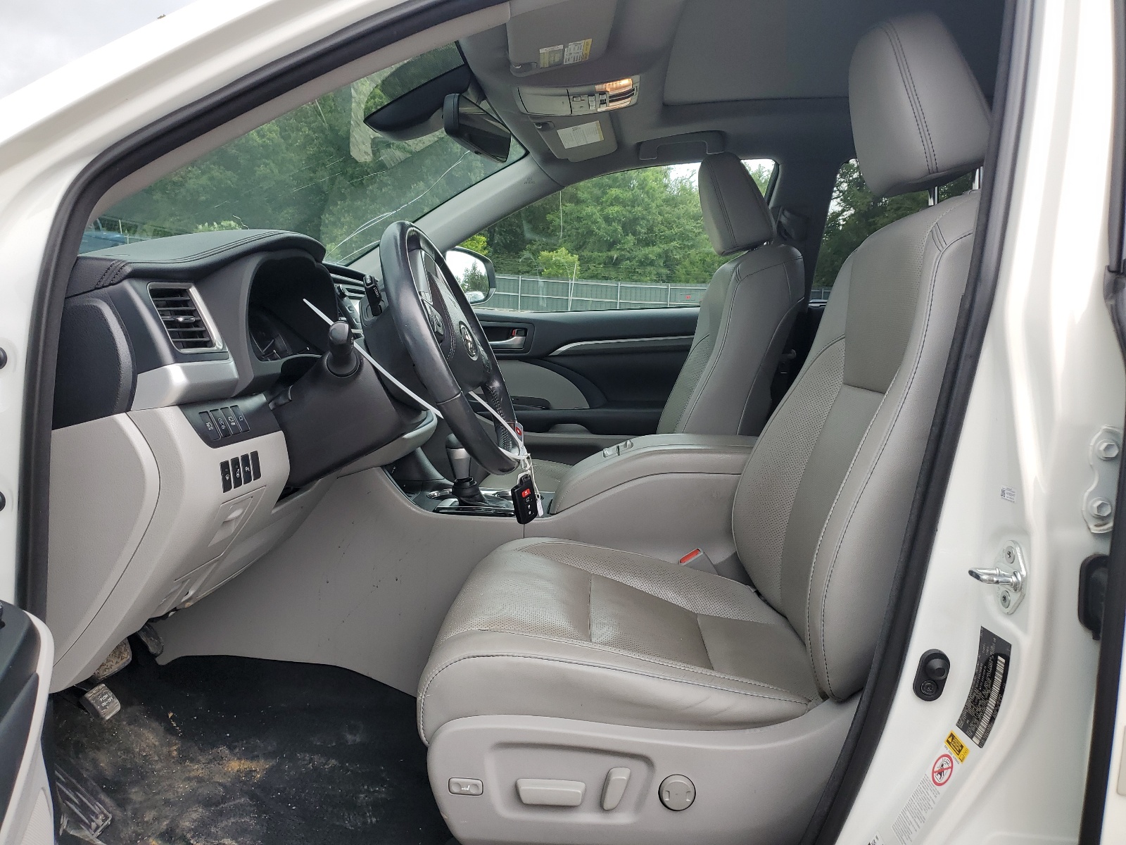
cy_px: 422
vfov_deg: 53.1
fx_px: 846
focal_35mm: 26
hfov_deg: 67.3
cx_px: 563
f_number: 1.5
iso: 50
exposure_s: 1/500
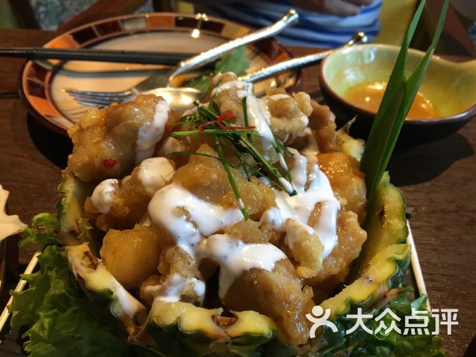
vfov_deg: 48.2
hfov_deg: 61.7
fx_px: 399
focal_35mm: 29
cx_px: 238
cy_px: 178
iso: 50
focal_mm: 4.15
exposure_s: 1/17
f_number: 2.2
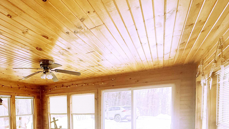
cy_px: 113
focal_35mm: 23
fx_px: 140
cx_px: 67
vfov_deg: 45.5
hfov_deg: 74.9
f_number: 2.2
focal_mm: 2.22
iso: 200
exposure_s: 1/99
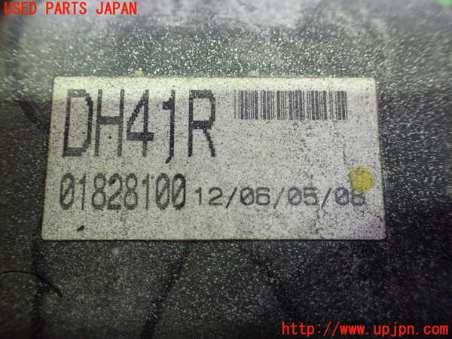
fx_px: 392
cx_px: 226
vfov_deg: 46.8
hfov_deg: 60.0
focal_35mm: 30
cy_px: 170
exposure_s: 1/30
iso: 1000
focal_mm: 5.4
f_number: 2.3
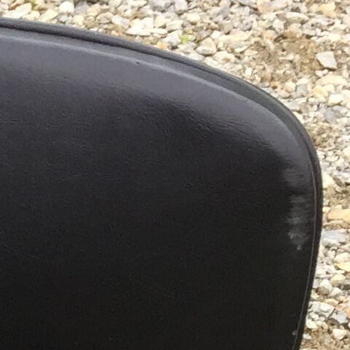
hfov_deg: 9.3
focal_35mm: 174
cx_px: -384
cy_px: 842
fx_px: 1990
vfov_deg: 9.0
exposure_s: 1/100
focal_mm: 4.15
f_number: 2.2
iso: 32
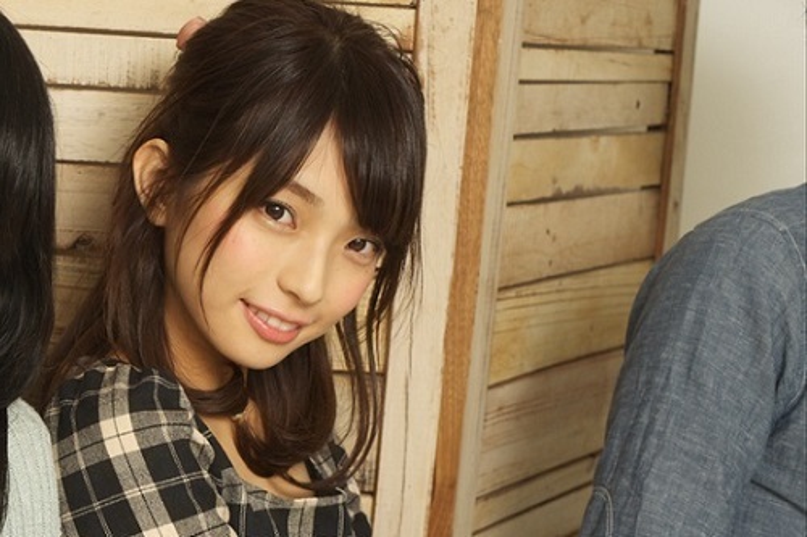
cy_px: 268
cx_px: 404
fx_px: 1120
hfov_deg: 39.6
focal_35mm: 50
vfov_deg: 27.0
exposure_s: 1/250
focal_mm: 50
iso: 320
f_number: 5.6
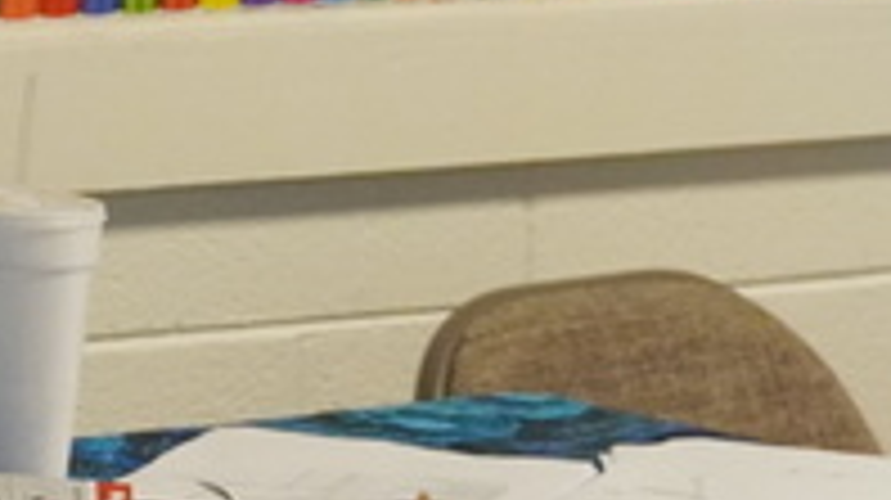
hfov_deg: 7.1
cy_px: -691
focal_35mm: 293
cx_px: -968
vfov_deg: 4.1
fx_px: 6917
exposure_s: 1/160
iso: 3200
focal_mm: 36
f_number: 4.5
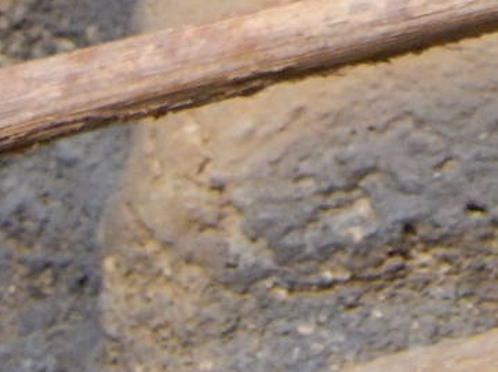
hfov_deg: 2.6
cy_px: -340
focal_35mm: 750
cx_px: 619
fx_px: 10779
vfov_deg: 2.0
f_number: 5.7
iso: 500
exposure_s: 1/15
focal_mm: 30.3
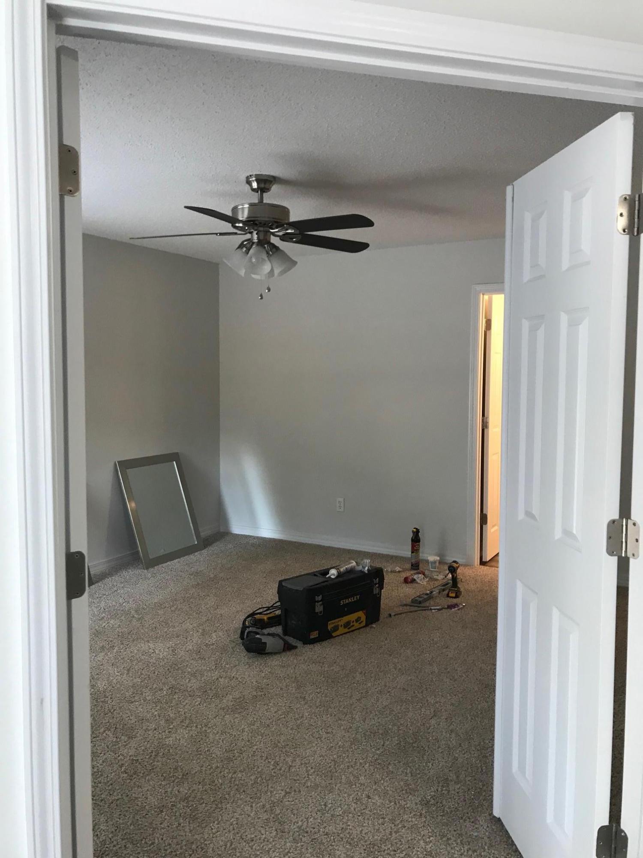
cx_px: 322
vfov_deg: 63.4
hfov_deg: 49.7
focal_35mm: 28
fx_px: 693
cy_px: 429
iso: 40
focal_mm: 3.99
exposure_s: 1/24
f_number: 1.8
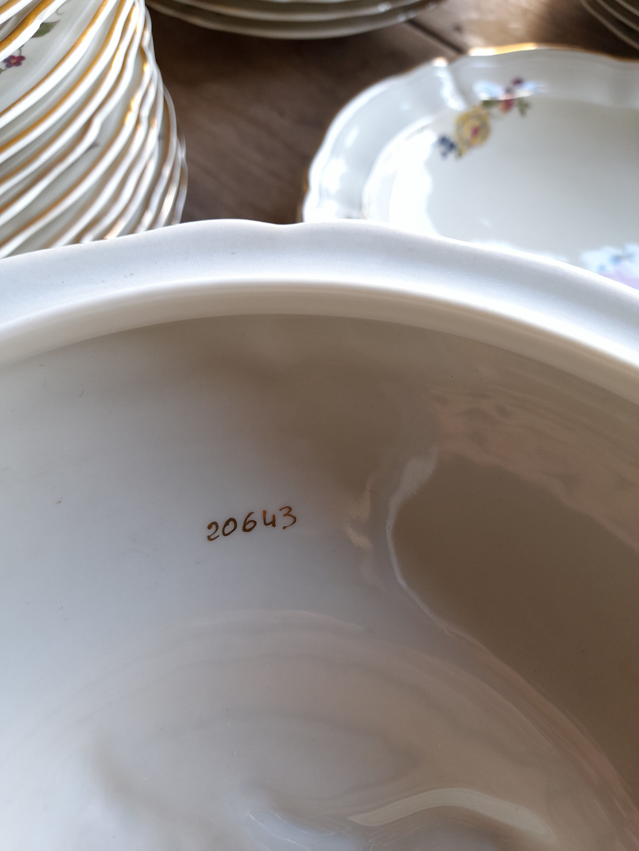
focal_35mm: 25
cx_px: 320
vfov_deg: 69.4
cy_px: 426
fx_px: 615
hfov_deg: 54.9
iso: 64
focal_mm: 4.6
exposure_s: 1/60
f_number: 2
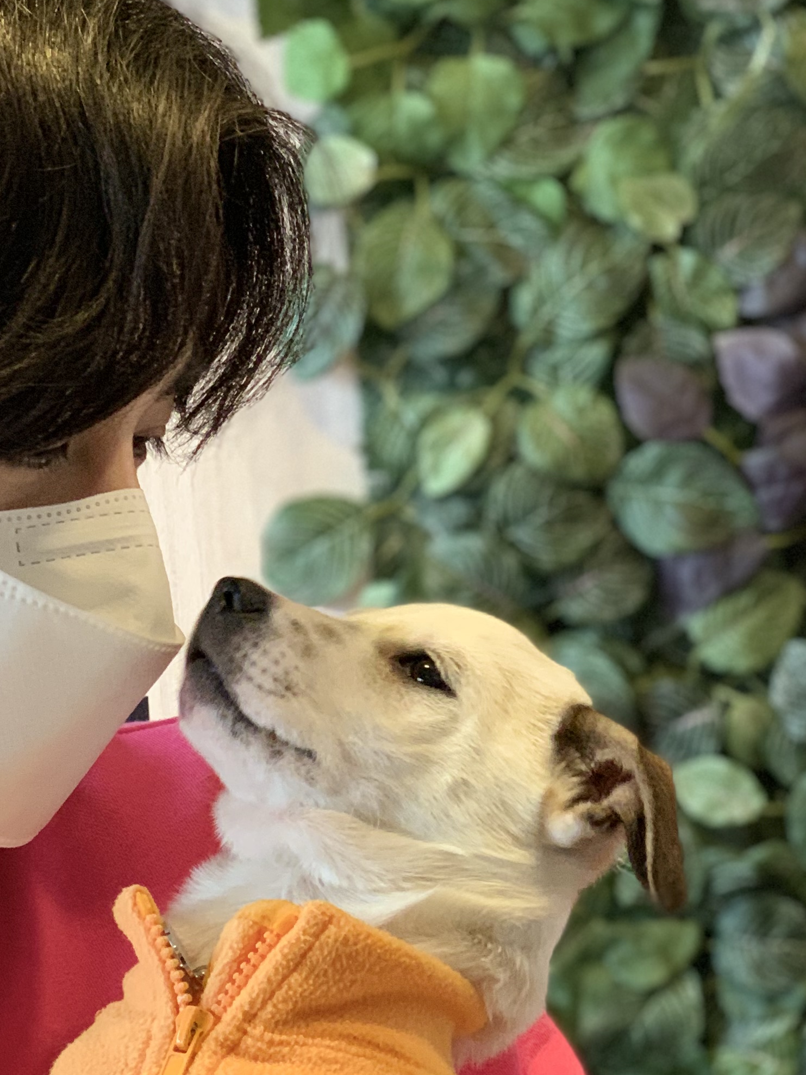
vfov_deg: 18.3
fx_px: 3292
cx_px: 4
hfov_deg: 13.8
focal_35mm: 106
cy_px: 958
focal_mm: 6
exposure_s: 1/60
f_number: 2.4
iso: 160
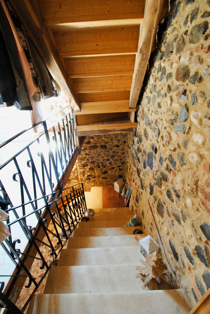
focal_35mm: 15
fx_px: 131
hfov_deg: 77.5
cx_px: 105
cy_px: 157
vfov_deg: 100.3
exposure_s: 2
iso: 100
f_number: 8
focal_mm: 10
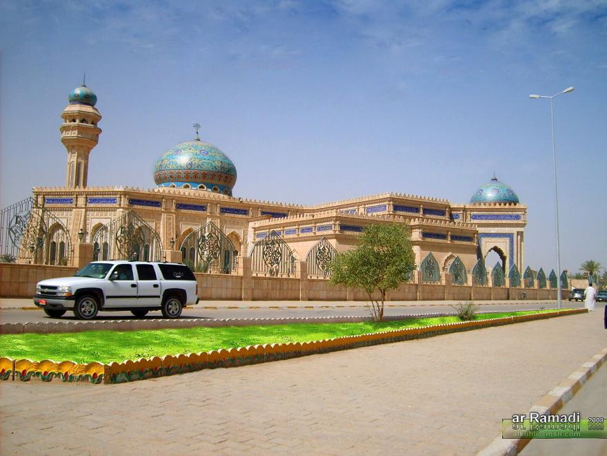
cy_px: 228
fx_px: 614
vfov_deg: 40.7
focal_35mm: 35
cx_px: 304
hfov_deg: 52.6
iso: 50
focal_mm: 5.8
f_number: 7.1
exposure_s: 1/250
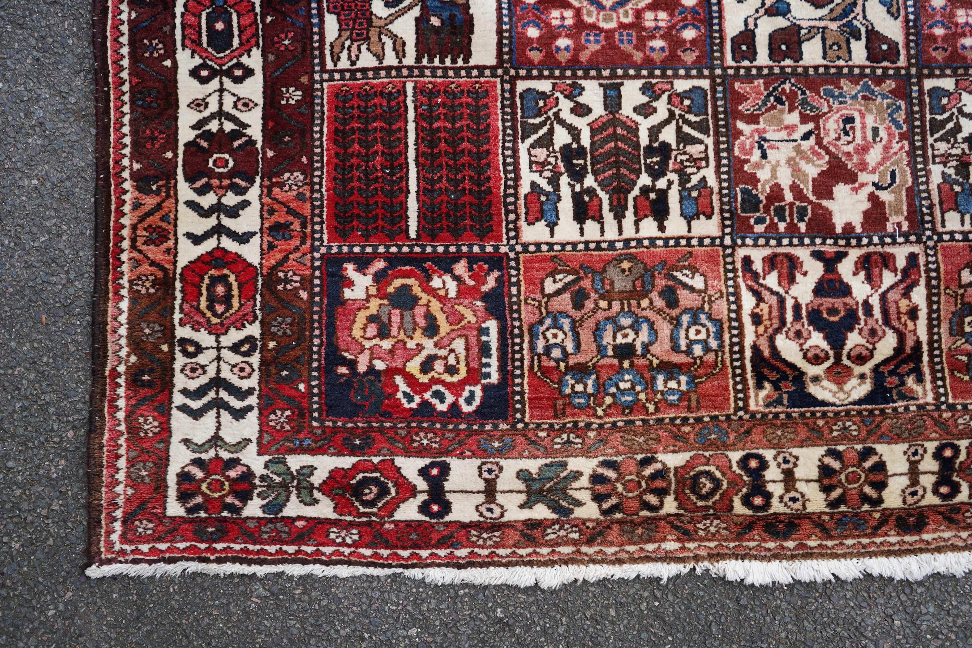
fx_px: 837
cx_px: 486
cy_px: 324
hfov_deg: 60.3
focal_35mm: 31
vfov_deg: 42.3
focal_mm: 31
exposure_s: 1/80
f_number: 4.5
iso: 125
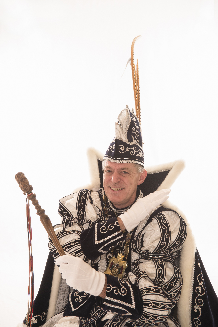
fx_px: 408
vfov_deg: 43.6
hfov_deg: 29.9
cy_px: 164
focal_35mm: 45
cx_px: 109
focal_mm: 45
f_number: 8
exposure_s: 1/60
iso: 400
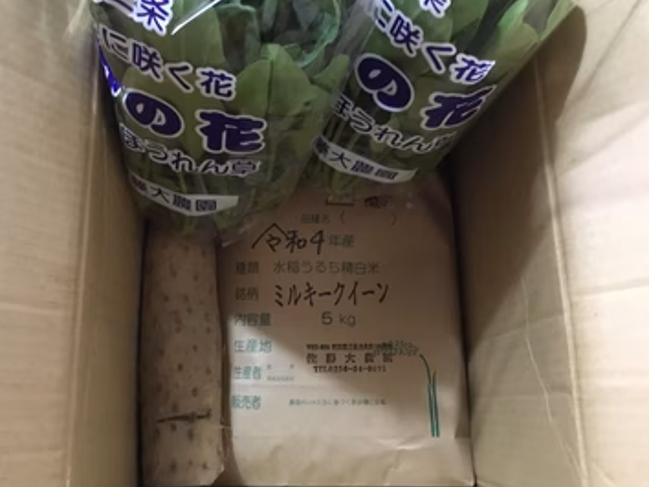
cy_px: 227
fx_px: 657
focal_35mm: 35
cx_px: 288
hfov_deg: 52.5
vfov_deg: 40.7
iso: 500
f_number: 2.4
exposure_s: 1/15
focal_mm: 3.3
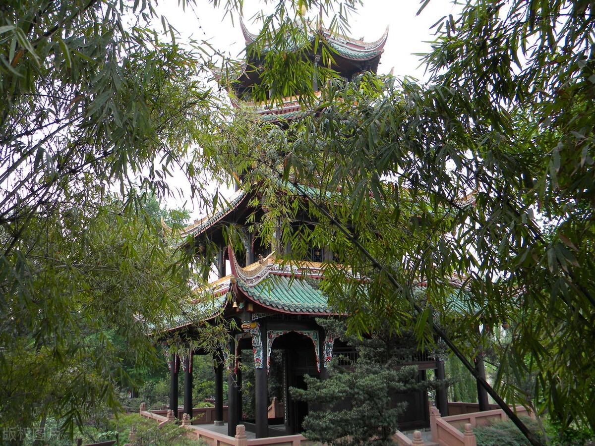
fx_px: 481
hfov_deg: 63.4
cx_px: 298
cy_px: 223
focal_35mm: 28
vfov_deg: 49.7
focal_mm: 5
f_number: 3.5
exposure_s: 1/69.7
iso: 80
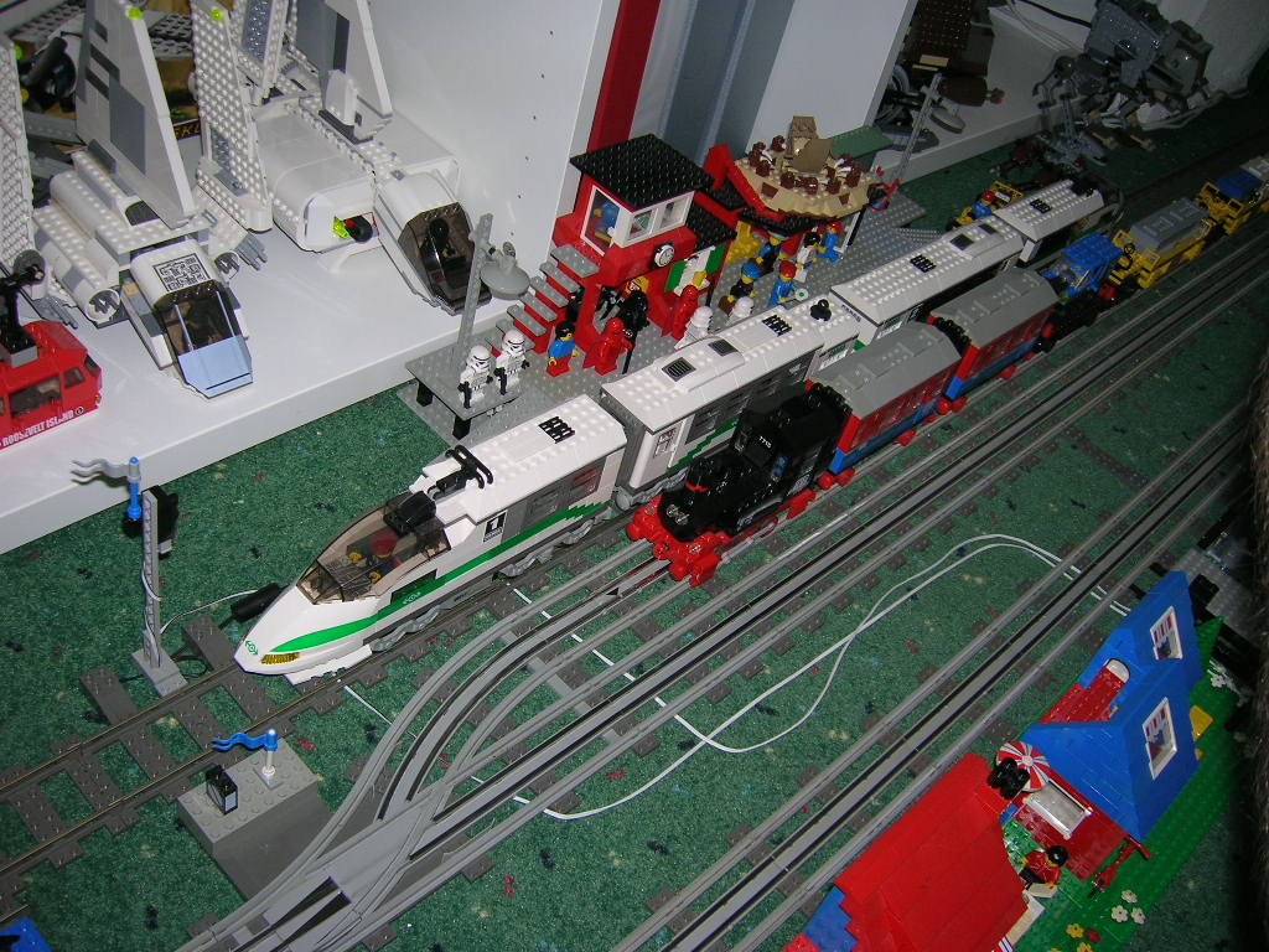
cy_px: 476
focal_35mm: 34
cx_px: 634
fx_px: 1246
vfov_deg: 41.8
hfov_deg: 54.0
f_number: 2.9
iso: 50
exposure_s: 1/60.1
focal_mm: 5.7
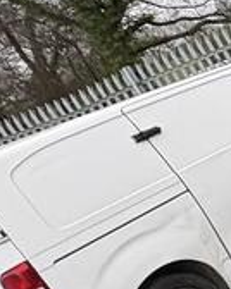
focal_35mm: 73
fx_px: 625
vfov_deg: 26.0
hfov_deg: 12.8
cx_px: 626
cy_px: 114
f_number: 2.2
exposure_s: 1/138
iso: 64
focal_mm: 2.22
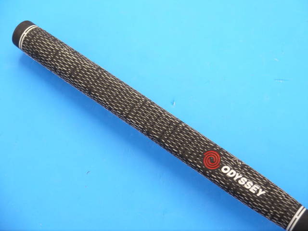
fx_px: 747
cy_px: 116
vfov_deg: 17.6
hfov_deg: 23.3
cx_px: 154
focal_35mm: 84
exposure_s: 1/80
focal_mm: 42
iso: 800
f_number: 5.6
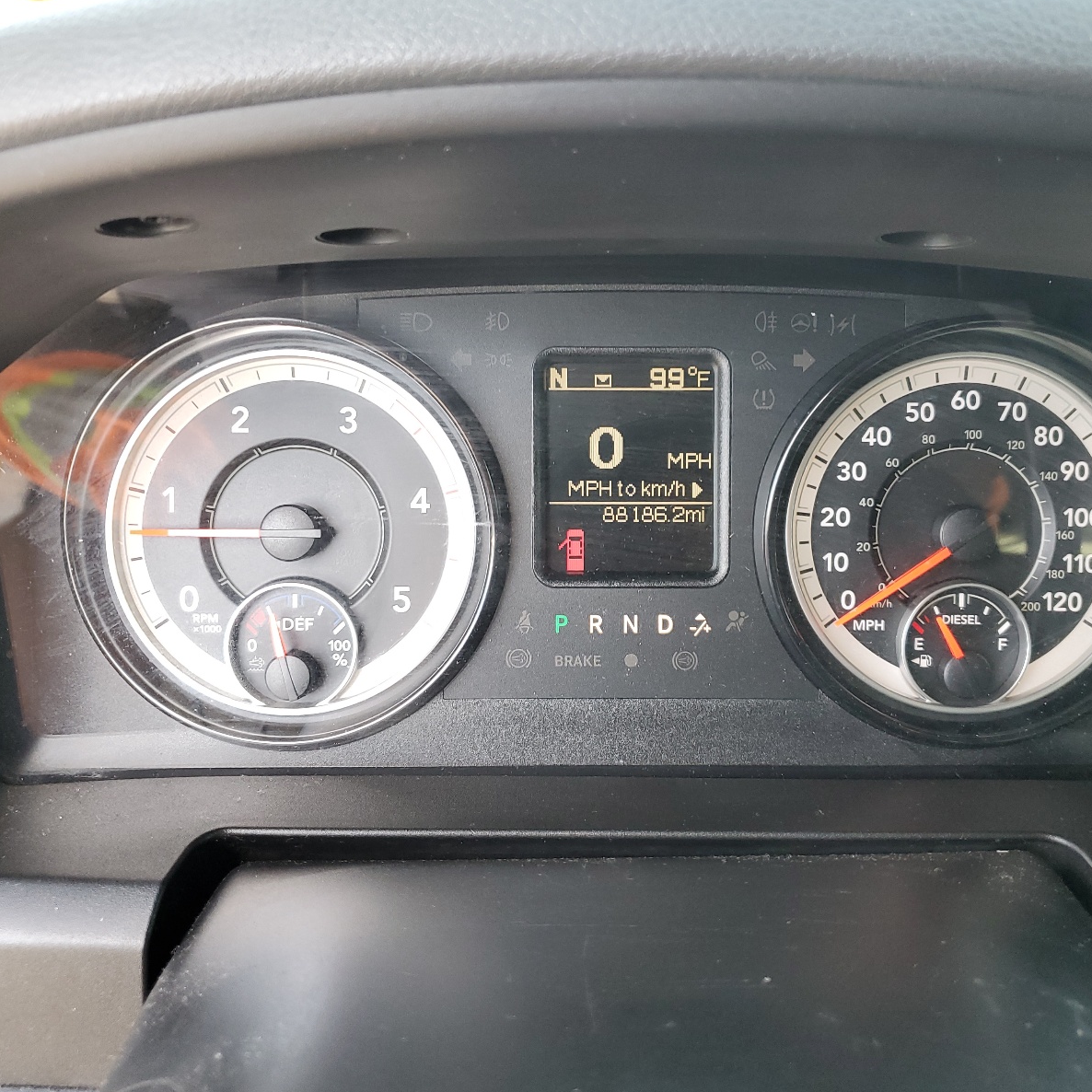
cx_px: 647
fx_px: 1106
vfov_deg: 52.5
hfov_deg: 52.2
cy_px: 546
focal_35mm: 31
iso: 82
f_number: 1.5
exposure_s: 1/120
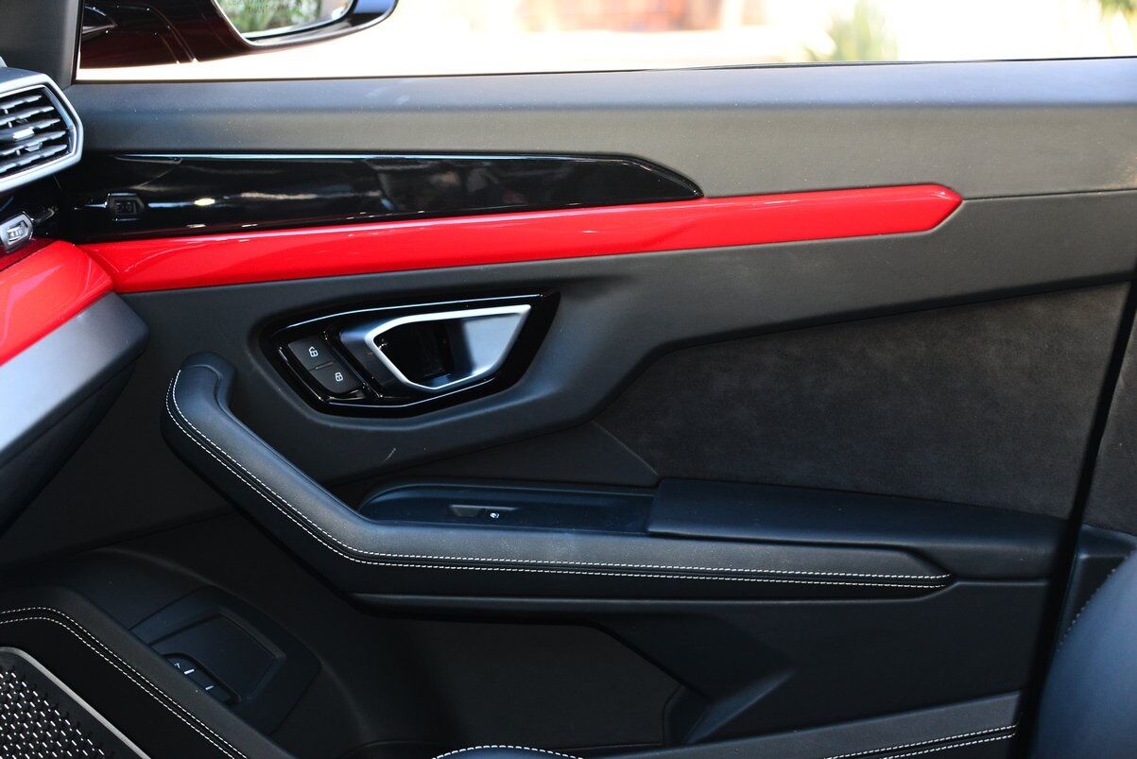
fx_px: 2148
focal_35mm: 68
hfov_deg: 29.6
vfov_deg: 20.0
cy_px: 380
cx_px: 568
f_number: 4.8
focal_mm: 68
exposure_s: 1/40
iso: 500
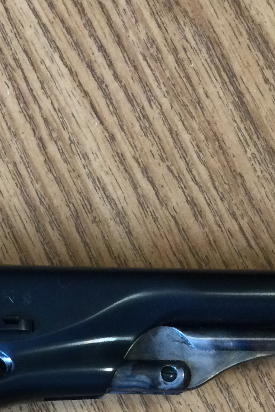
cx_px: 23
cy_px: 451
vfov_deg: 20.5
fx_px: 1088
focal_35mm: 95
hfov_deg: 14.3
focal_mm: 3.3
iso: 125
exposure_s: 1/30
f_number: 2.4
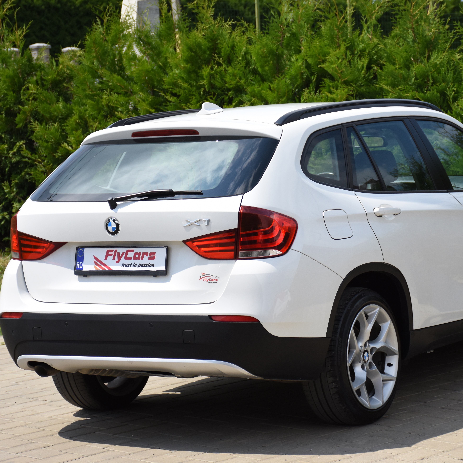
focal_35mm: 108
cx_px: 307
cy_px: 230
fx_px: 1634
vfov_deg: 16.1
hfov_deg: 16.1
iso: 500
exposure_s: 1/3200
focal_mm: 56
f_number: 4.8
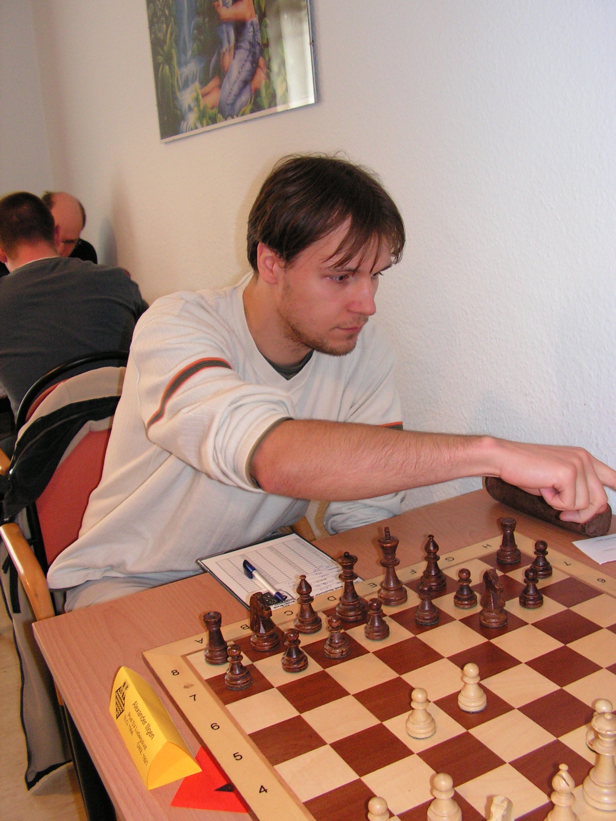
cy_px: 410
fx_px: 854
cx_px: 308
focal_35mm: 36
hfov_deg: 39.7
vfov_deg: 51.4
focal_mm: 6
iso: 200
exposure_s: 1/40
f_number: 3.2
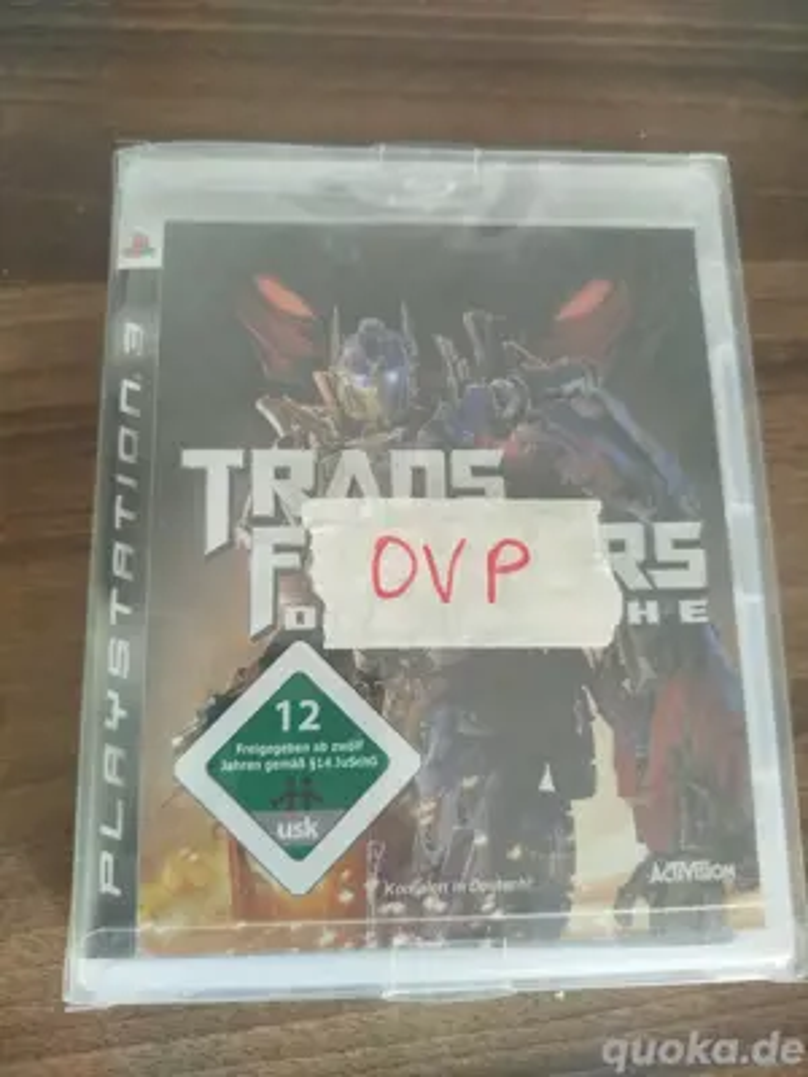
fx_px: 747
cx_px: 404
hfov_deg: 56.8
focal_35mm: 24
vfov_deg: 71.6
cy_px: 538
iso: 640
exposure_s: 1/33
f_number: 1.7
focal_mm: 5.31
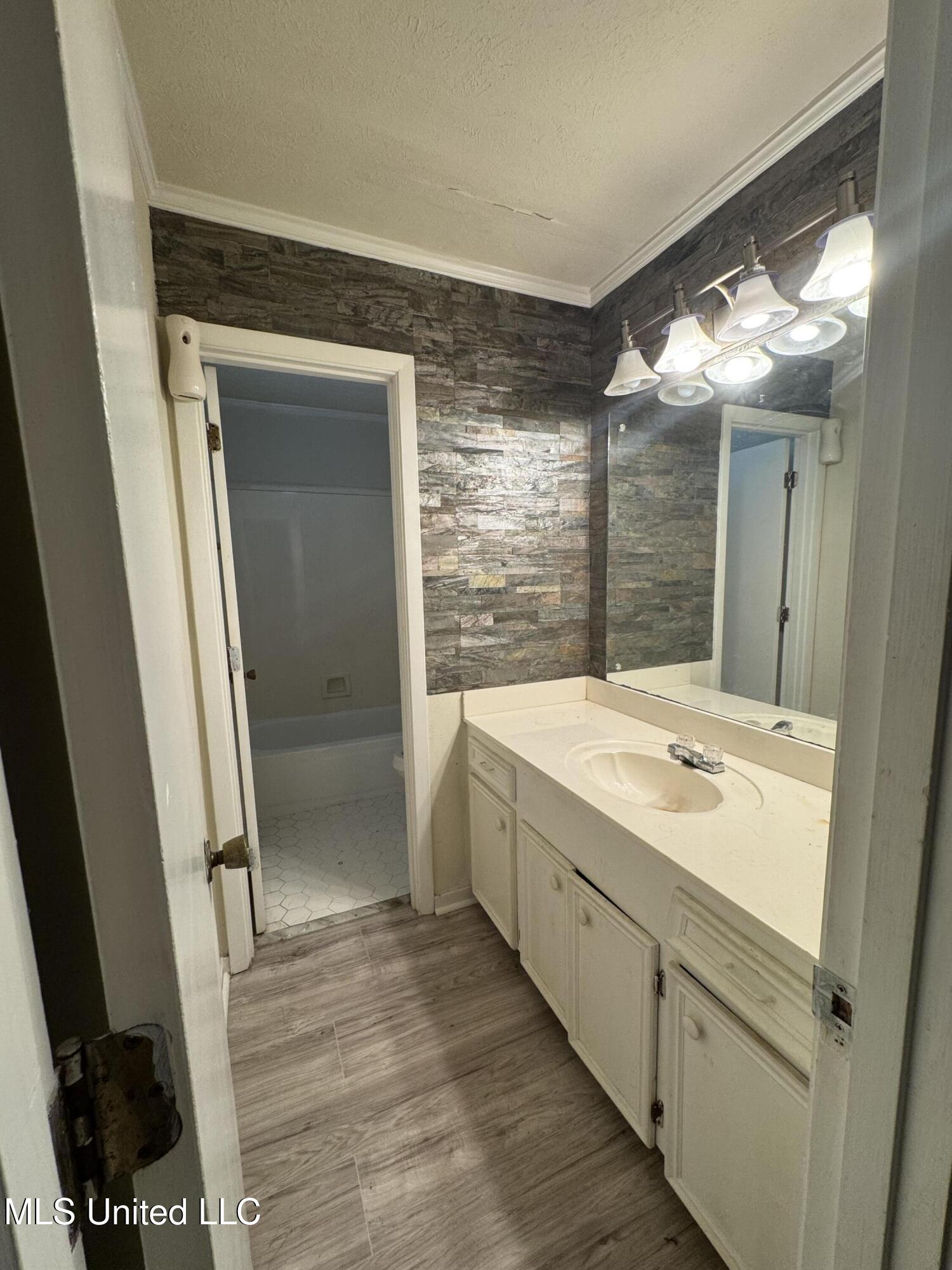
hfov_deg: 85.7
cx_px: 476
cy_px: 635
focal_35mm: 14
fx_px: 513
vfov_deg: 102.1
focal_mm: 2.22
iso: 160
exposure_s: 1/120
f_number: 2.2
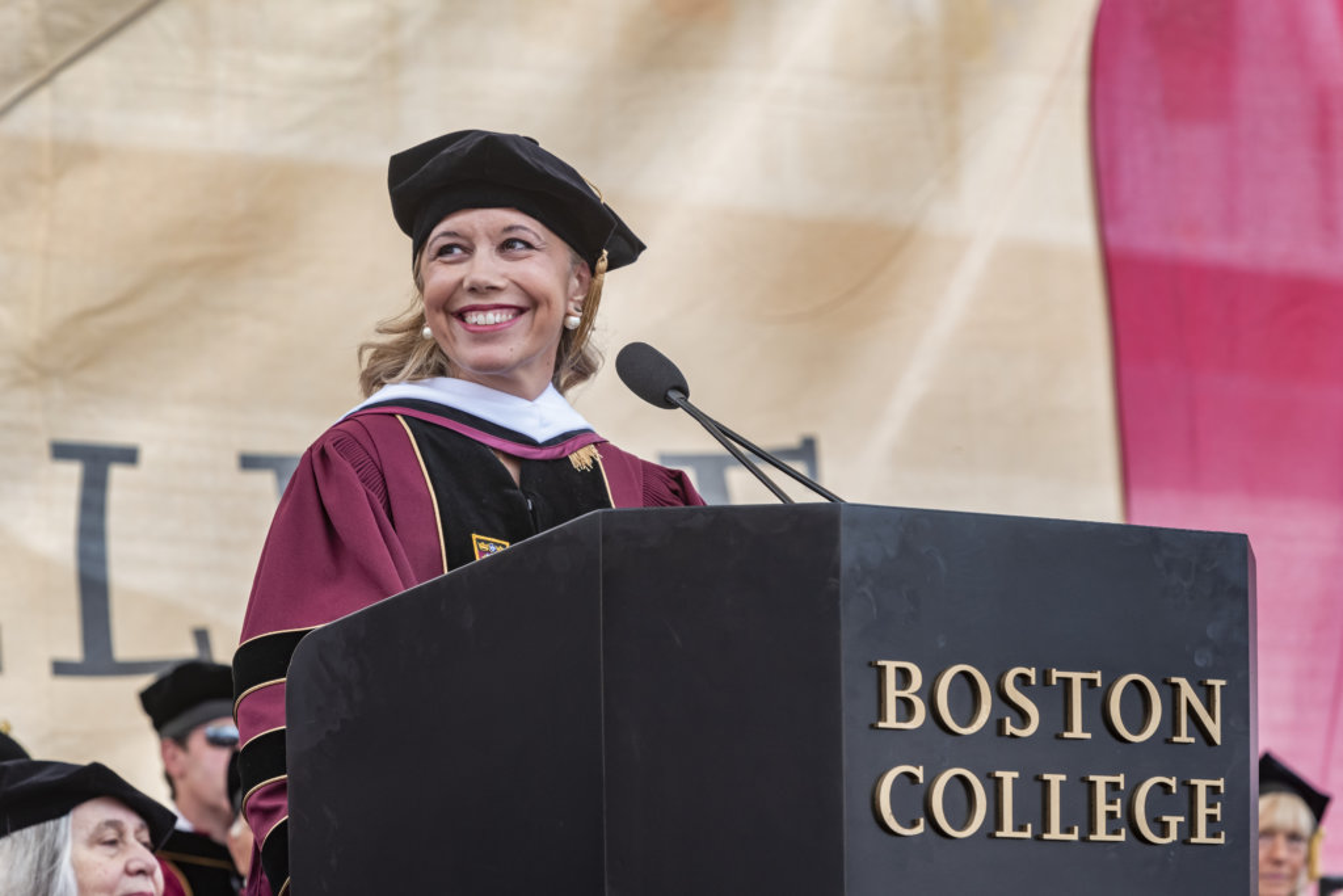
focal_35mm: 220
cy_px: 448
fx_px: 8208
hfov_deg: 9.4
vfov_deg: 6.2
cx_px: 672
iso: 640
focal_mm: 220
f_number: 13
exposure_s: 1/160
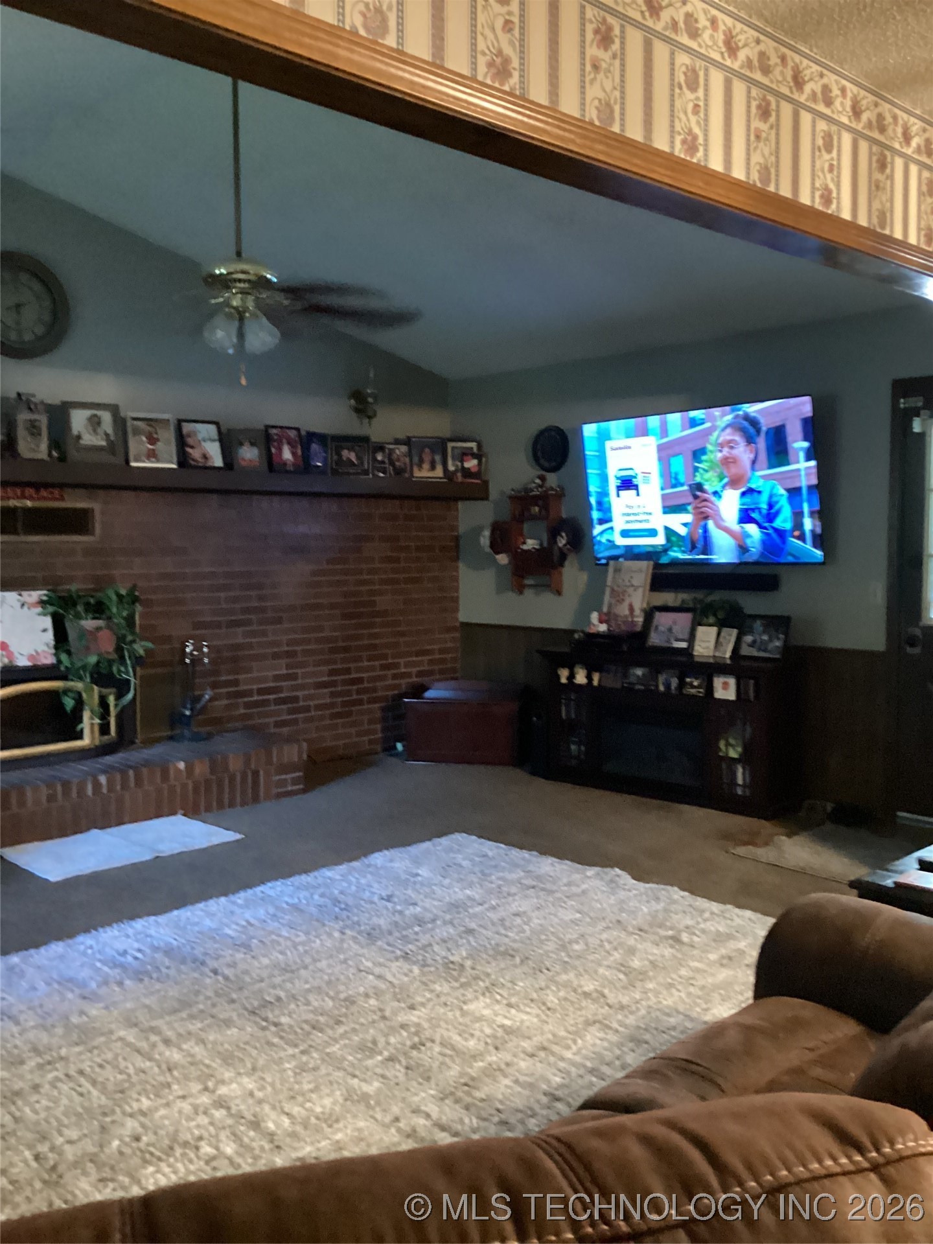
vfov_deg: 58.4
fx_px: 1114
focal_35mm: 31
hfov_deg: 45.4
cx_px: 466
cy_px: 622
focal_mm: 3.3
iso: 640
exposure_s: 1/20
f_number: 2.4
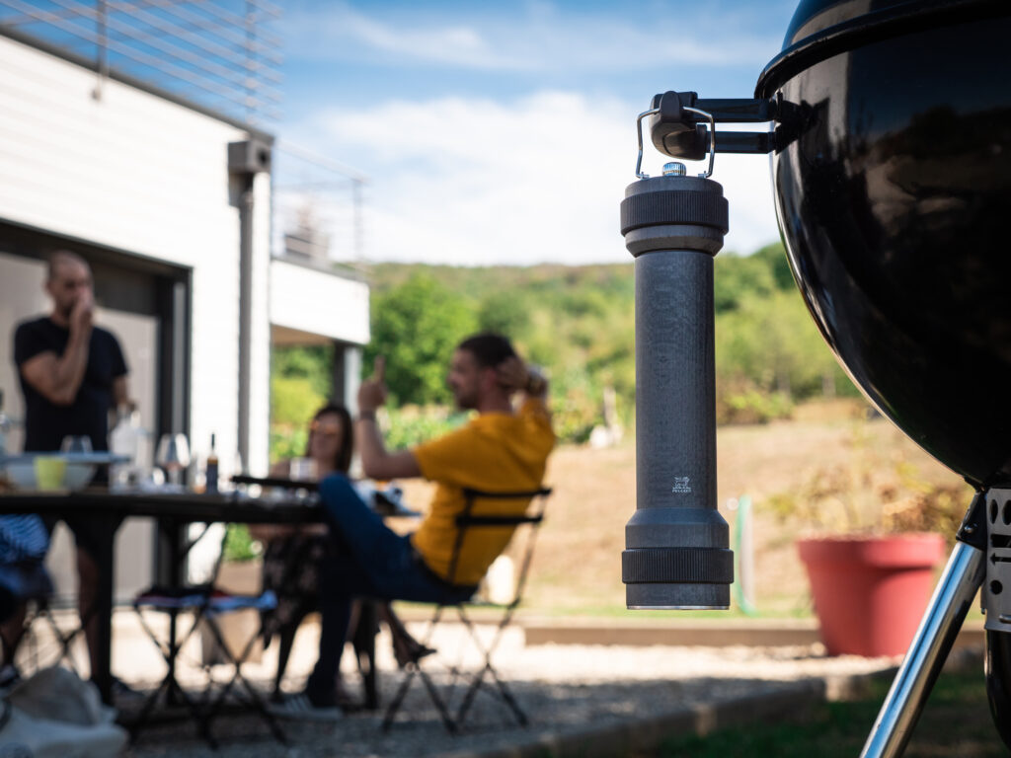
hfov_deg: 31.2
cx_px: 506
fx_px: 1811
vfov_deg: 23.7
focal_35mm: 62
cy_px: 379
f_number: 3.5
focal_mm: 31
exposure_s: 1/1250
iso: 200
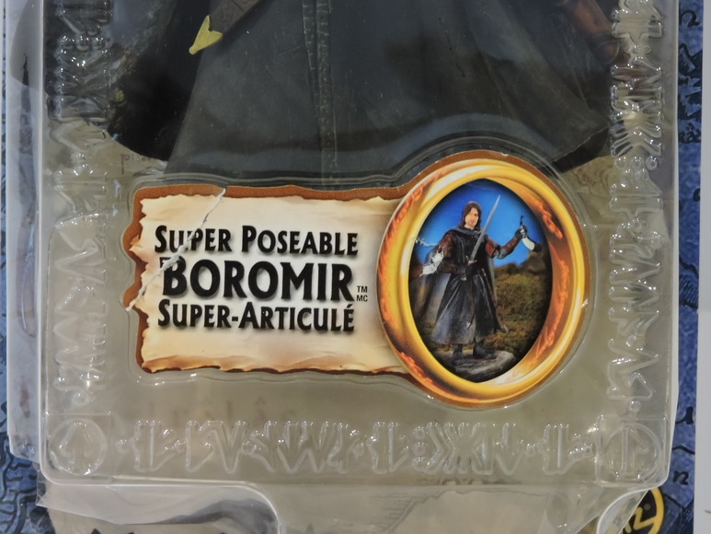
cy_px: 267
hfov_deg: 17.1
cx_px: 356
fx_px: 2362
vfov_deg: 12.9
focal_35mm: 115
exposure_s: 1/40
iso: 800
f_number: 5
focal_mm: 20.6
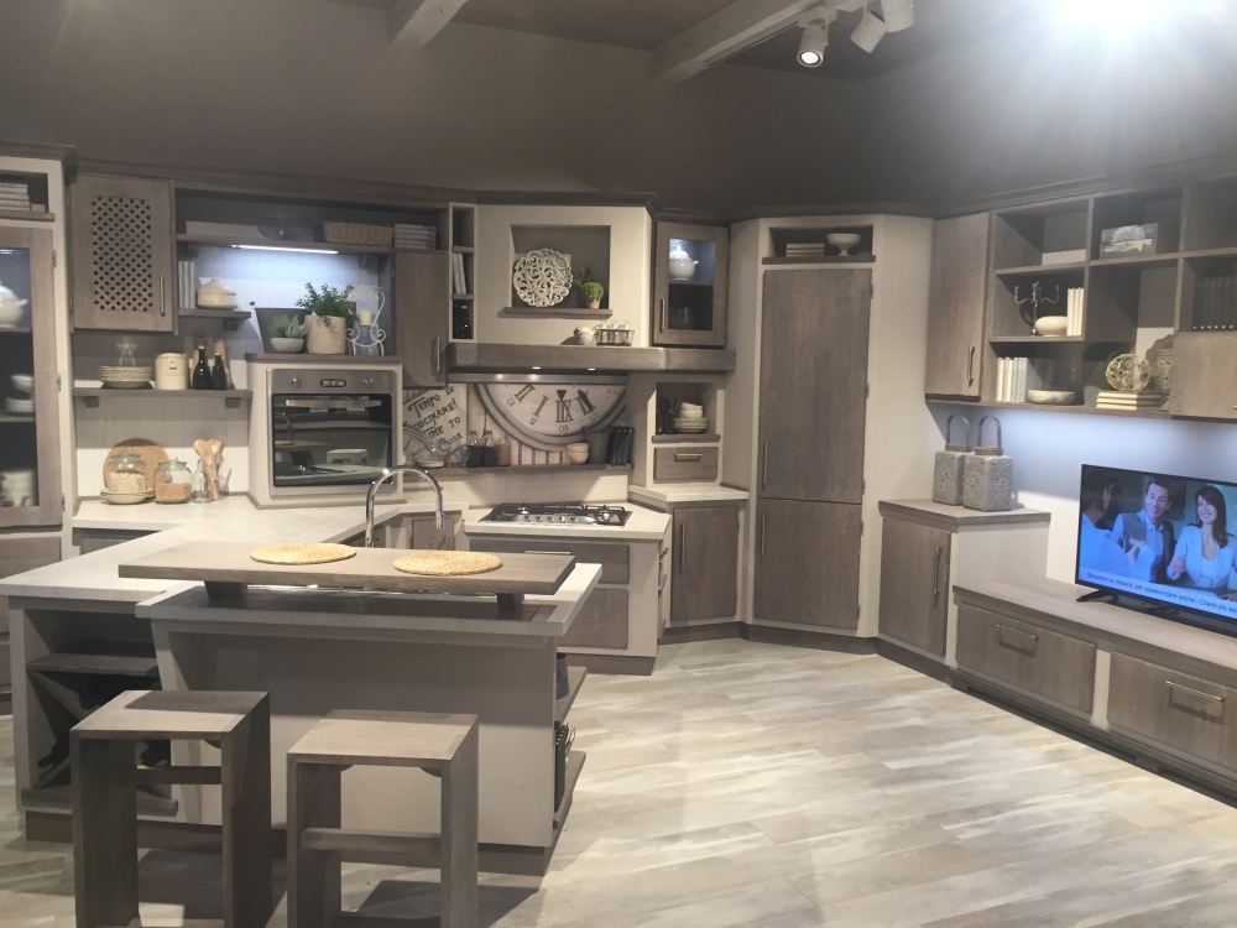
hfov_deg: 61.7
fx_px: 1036
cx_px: 618
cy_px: 464
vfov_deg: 48.2
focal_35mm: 29
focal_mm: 4.15
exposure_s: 1/33
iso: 50
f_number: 2.2
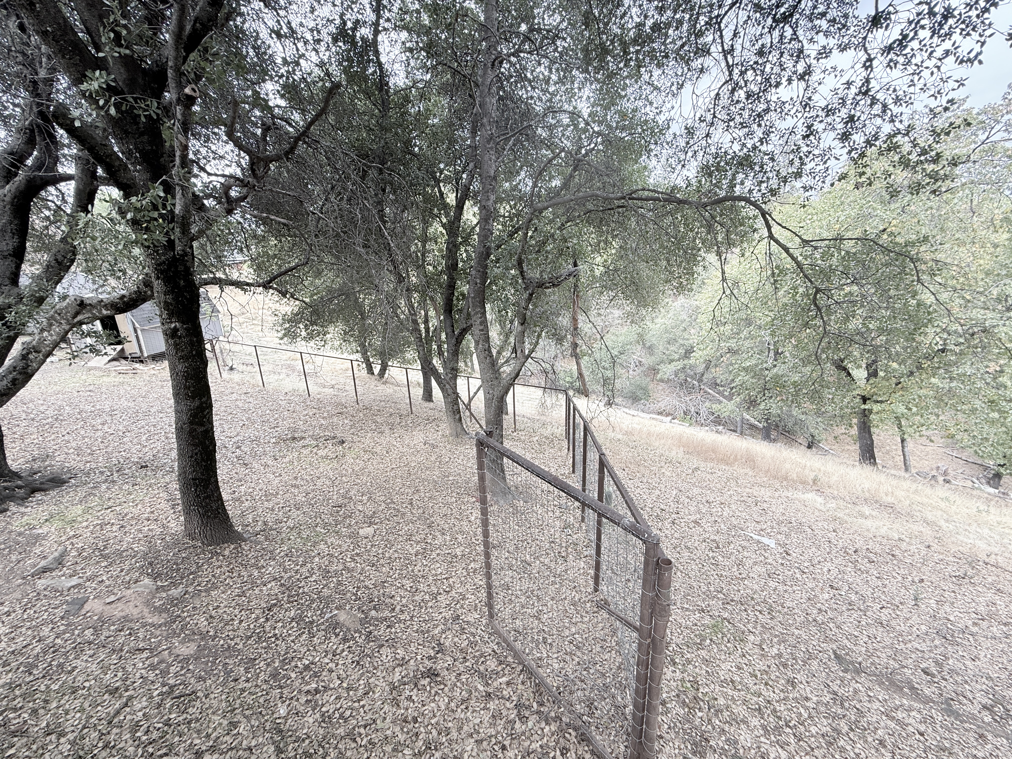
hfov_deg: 102.1
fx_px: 409
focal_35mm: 14
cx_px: 506
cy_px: 380
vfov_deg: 85.7
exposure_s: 1/147
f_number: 2.2
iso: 50
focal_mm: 2.22
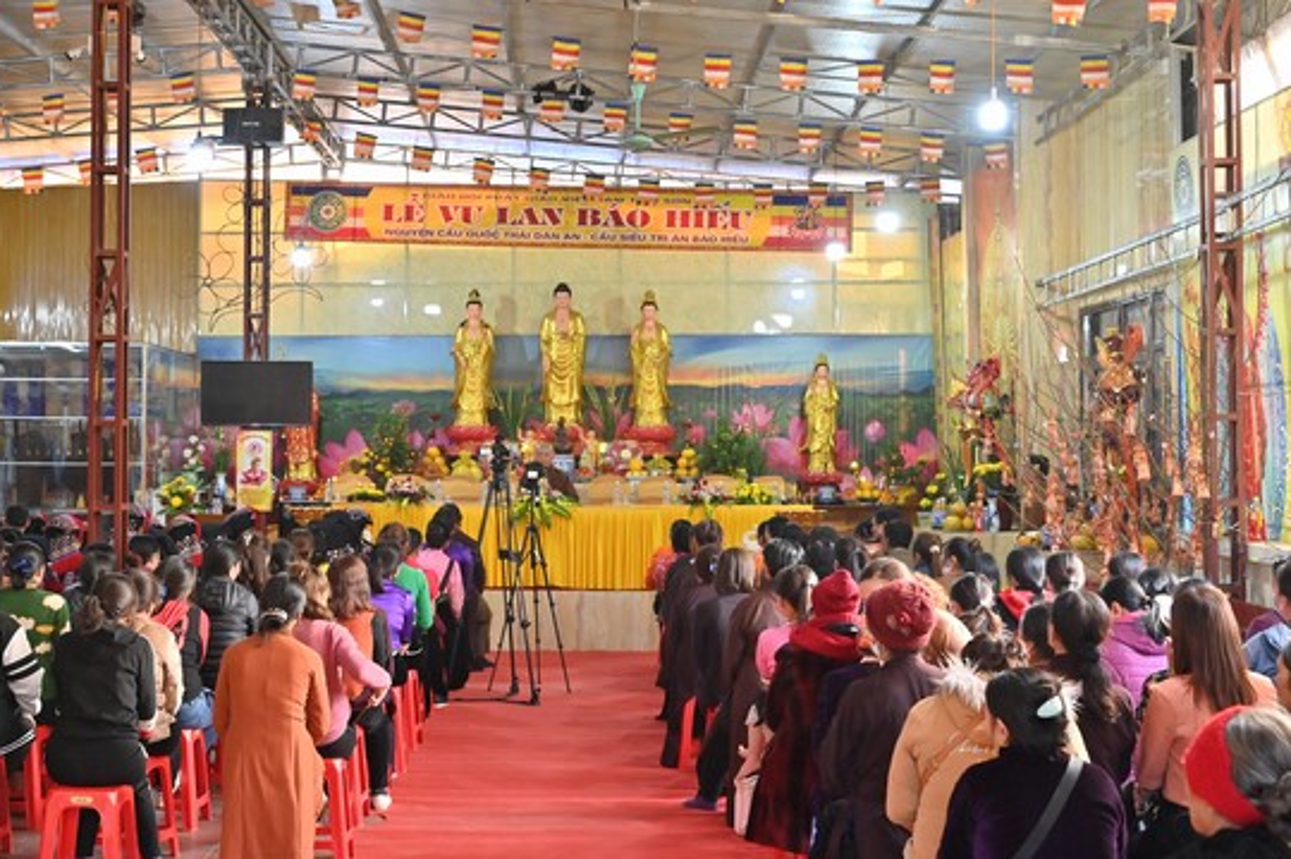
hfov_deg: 37.5
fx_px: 1899
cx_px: 557
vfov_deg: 25.5
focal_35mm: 53
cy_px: 400
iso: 3200
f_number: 5.6
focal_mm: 44
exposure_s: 1/100
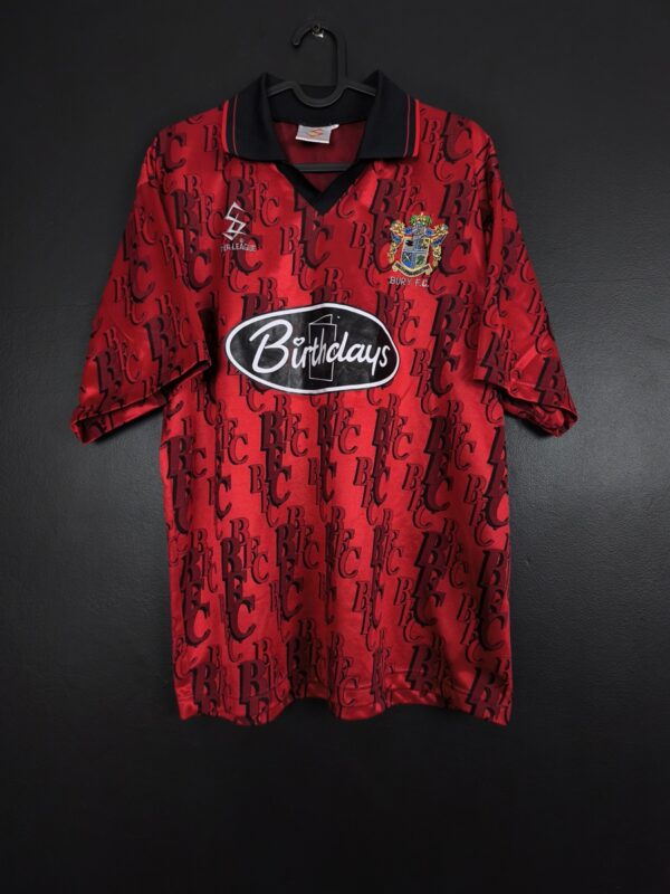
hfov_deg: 58.9
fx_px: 594
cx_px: 335
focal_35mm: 23
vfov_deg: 73.9
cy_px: 447
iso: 320
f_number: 1.6
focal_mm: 6.57
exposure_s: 1/60
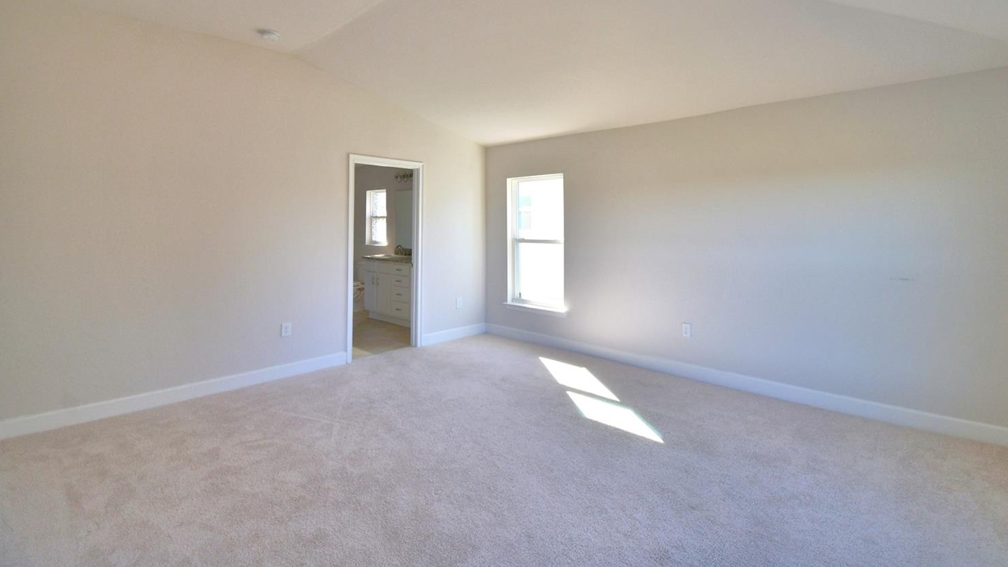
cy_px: 215
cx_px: 540
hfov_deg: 95.8
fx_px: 454
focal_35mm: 17
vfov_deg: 63.1
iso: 200
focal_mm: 10
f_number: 4.5
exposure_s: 1/125
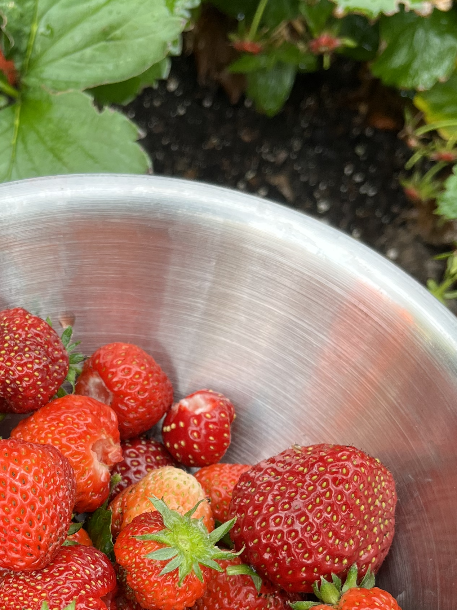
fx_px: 1092
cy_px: 496
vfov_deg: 30.4
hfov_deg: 23.2
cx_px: 67
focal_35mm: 62
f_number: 1.6
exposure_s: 1/121
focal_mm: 5.1
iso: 50
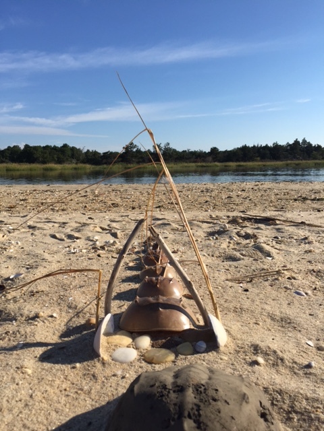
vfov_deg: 61.7
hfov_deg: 48.2
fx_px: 362
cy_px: 216
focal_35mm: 29
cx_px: 162
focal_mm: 4.15
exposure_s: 1/2825
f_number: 2.2
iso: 32
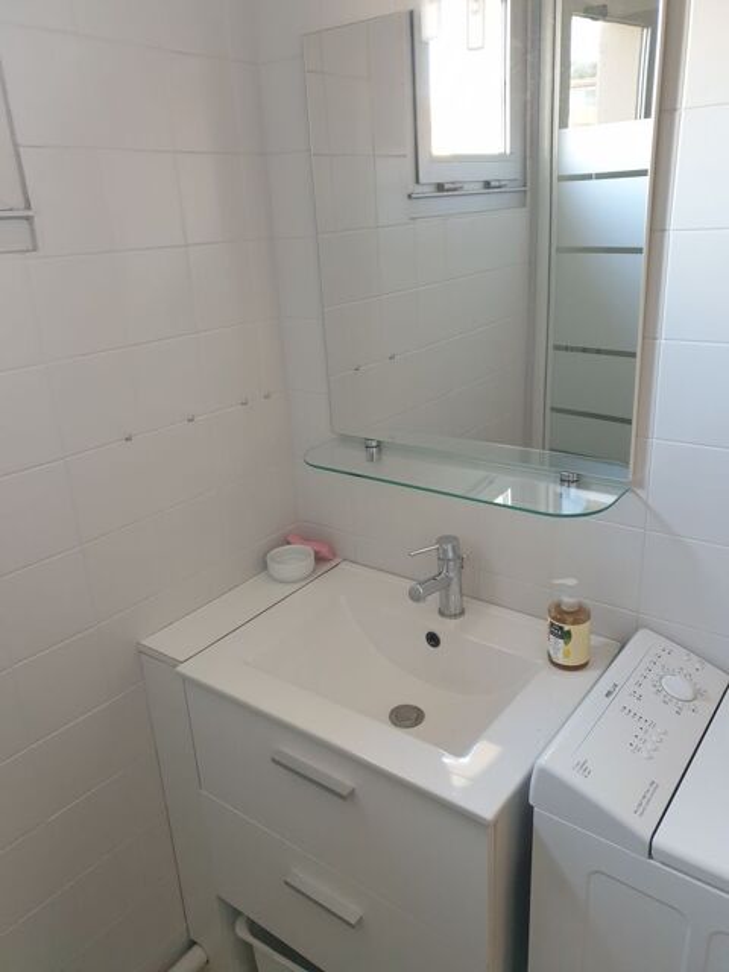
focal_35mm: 26
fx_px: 730
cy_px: 486
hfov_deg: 53.1
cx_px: 364
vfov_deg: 67.3
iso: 250
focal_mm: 4.3
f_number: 1.5
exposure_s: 1/48
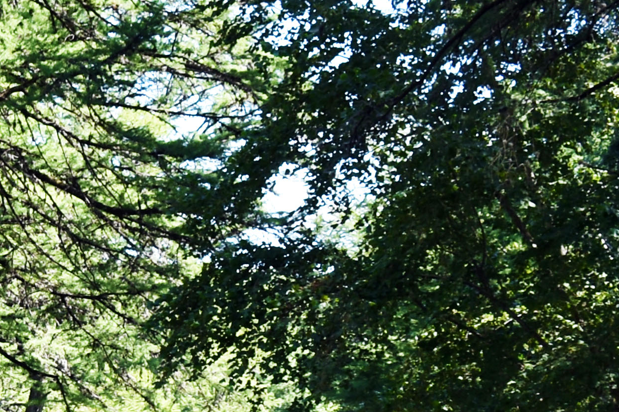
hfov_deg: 10.8
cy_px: 685
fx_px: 3101
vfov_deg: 7.4
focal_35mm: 180
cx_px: -456
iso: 100
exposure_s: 1/125
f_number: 5.6
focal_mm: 25
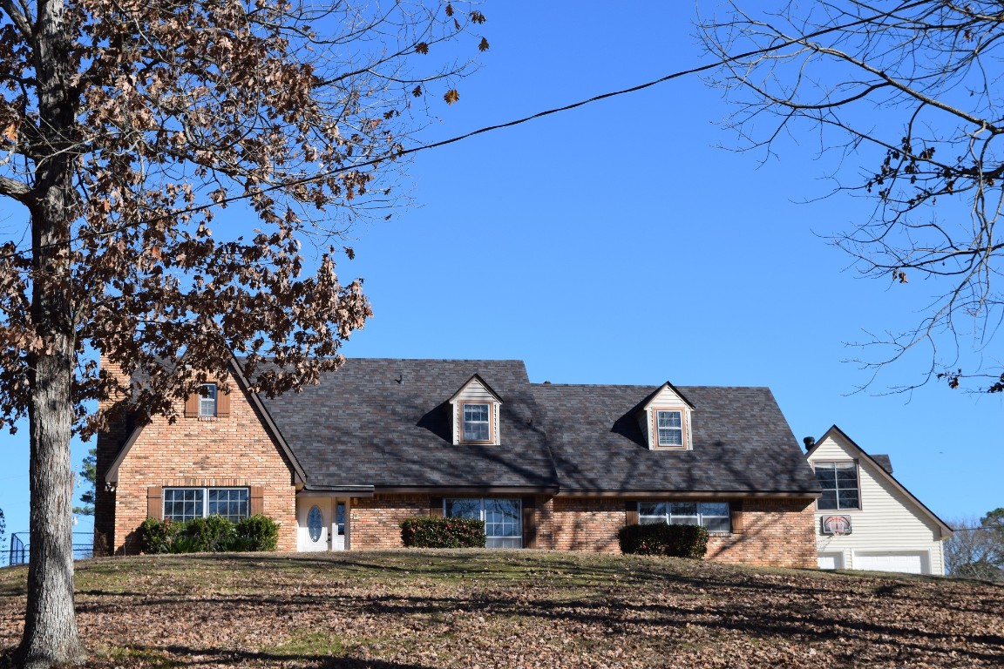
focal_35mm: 60
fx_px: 1673
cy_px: 334
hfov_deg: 33.4
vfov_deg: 22.6
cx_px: 502
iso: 200
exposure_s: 1/400
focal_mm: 40
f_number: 10
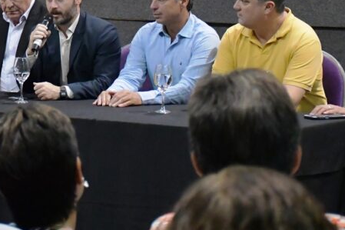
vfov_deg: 8.5
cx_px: 75
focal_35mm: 160
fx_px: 1533
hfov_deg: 12.8
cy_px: 30
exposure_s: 1/100
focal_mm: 42
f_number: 4.5
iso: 6400
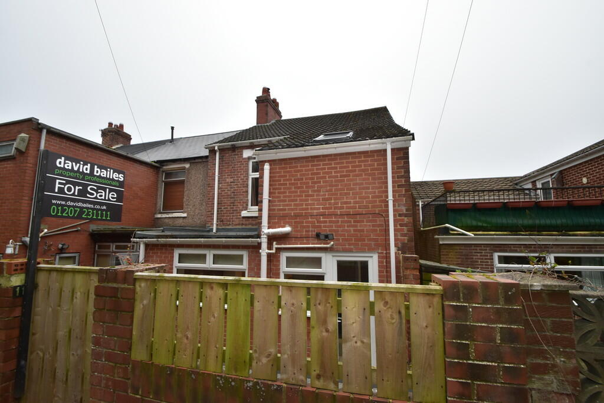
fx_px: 252
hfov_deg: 100.4
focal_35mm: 15
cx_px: 302
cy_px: 202
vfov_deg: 77.3
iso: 800
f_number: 9
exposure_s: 1/100
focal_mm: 10
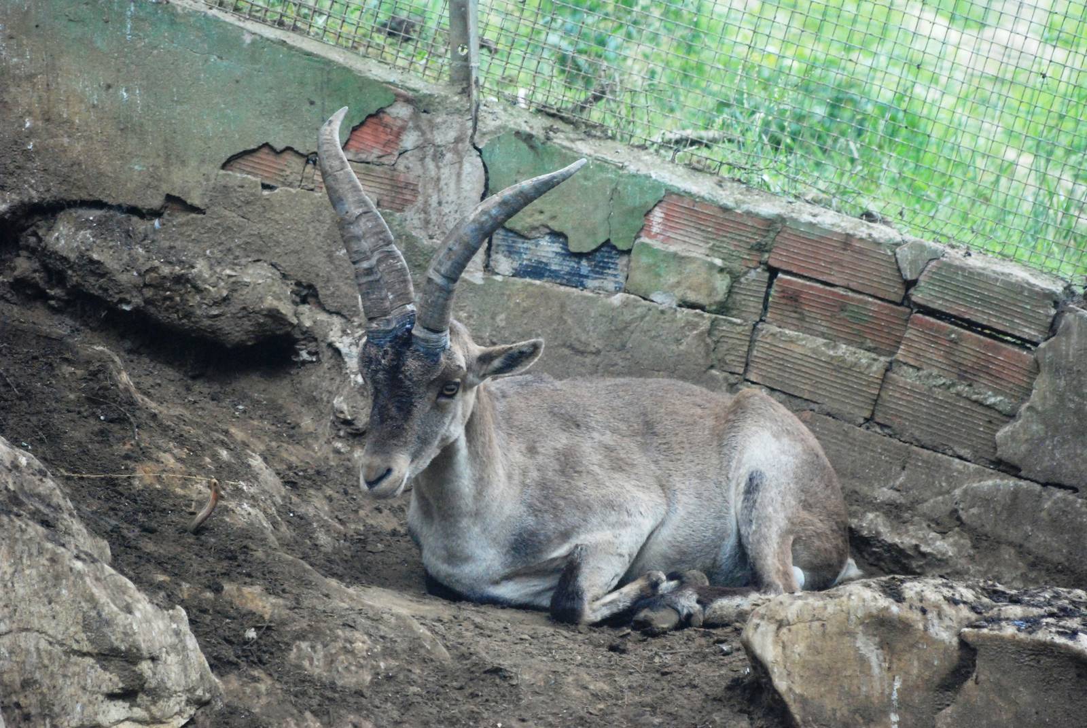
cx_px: 544
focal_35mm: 292
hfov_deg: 7.0
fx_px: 8842
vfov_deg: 4.7
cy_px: 364
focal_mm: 195
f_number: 5
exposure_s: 1/320
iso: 1600
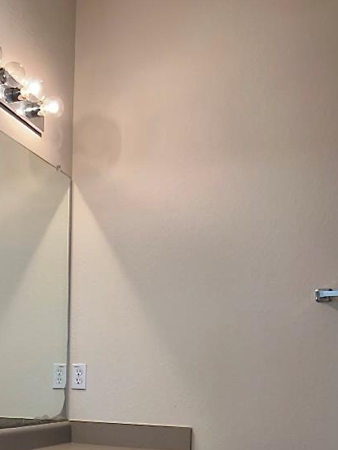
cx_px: 55
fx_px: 651
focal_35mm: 50
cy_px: 389
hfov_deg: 28.3
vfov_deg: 36.3
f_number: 1.8
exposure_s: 1/60
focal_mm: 3
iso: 64
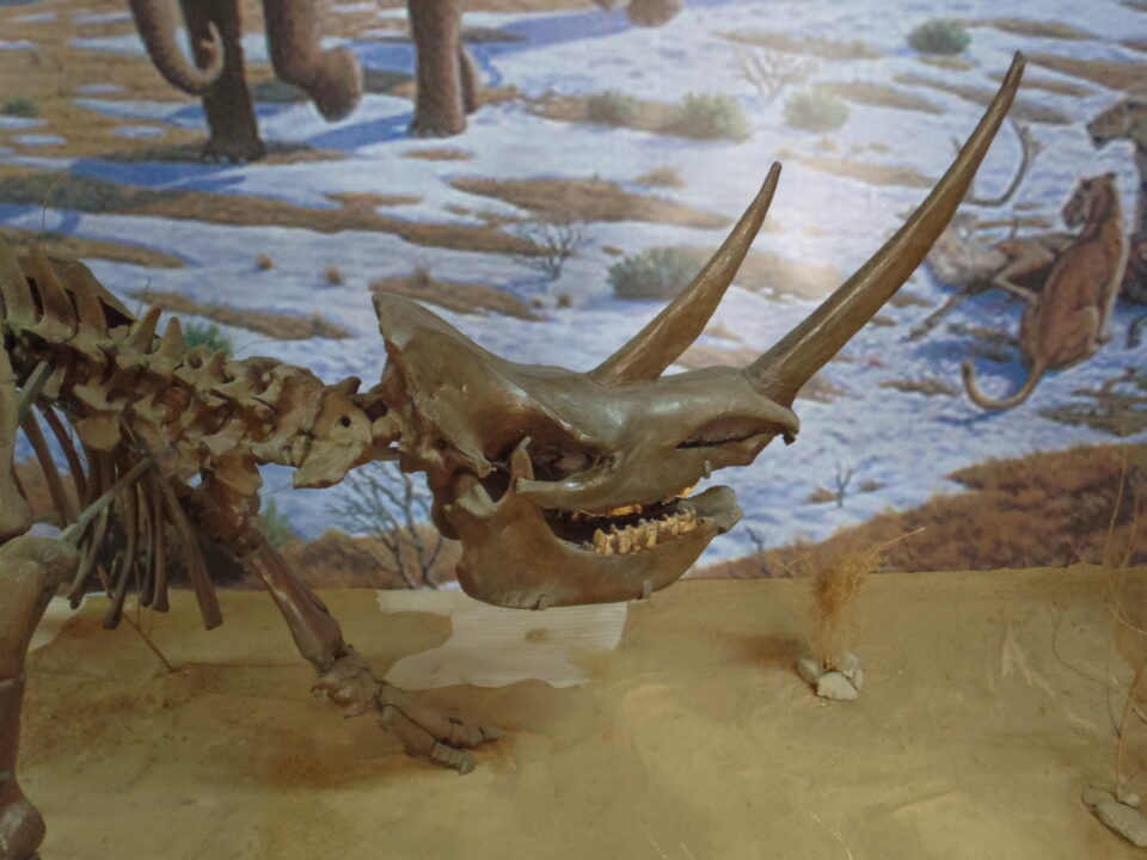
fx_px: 928
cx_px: 574
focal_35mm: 28
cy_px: 430
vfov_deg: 49.7
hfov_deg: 63.4
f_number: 3.5
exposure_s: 1/4
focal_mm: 5
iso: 400
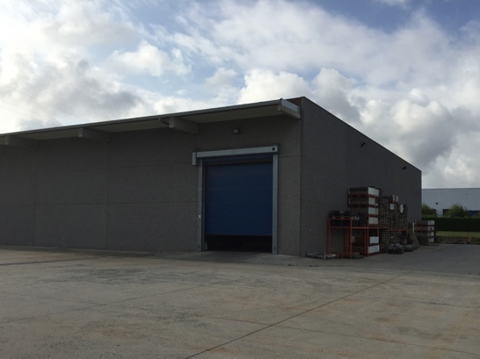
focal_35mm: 34
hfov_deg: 53.8
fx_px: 471
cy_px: 209
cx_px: 271
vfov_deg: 41.6
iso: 32
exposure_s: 1/3300
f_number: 2.2
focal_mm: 4.15
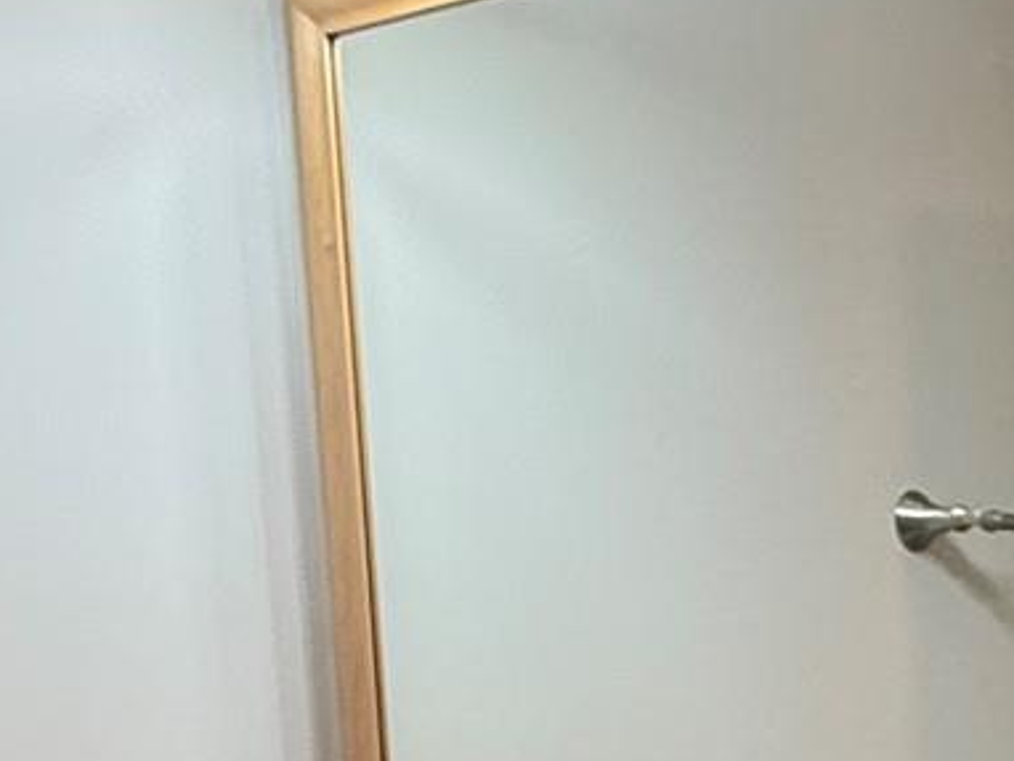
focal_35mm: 75
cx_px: 1014
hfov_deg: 24.8
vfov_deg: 17.4
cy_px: 1196
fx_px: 2198
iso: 200
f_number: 2.2
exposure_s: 1/60
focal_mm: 2.22
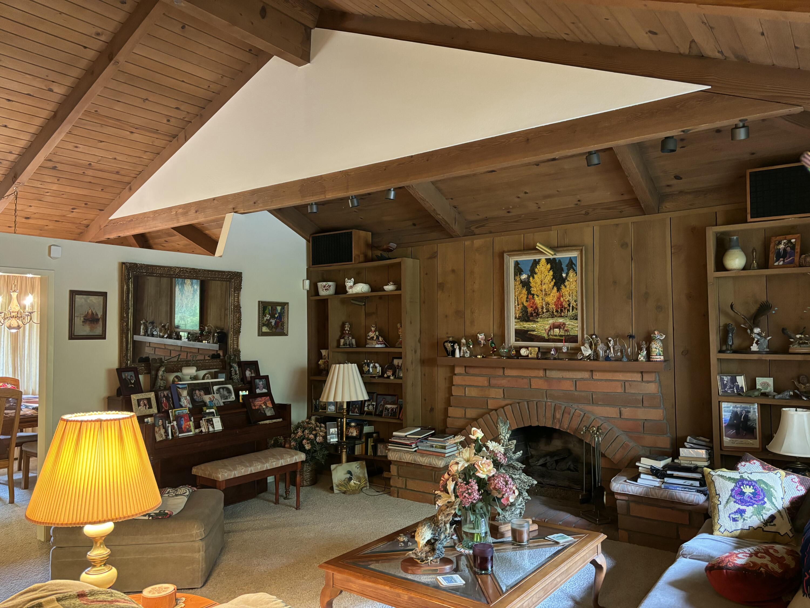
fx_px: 608
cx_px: 405
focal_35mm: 26
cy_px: 304
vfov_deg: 53.1
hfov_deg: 67.3
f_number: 1.6
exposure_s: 1/30
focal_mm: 5.96
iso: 500
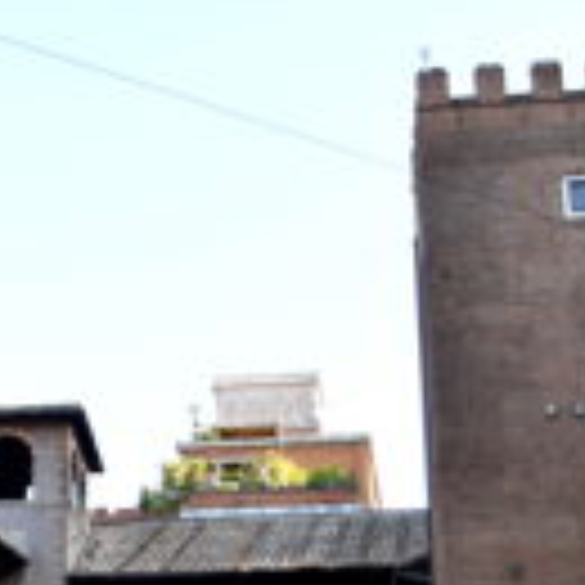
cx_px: 252
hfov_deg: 27.3
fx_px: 1205
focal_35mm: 63
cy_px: 416
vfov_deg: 27.0
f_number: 3.5
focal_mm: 16
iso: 100
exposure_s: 1/125
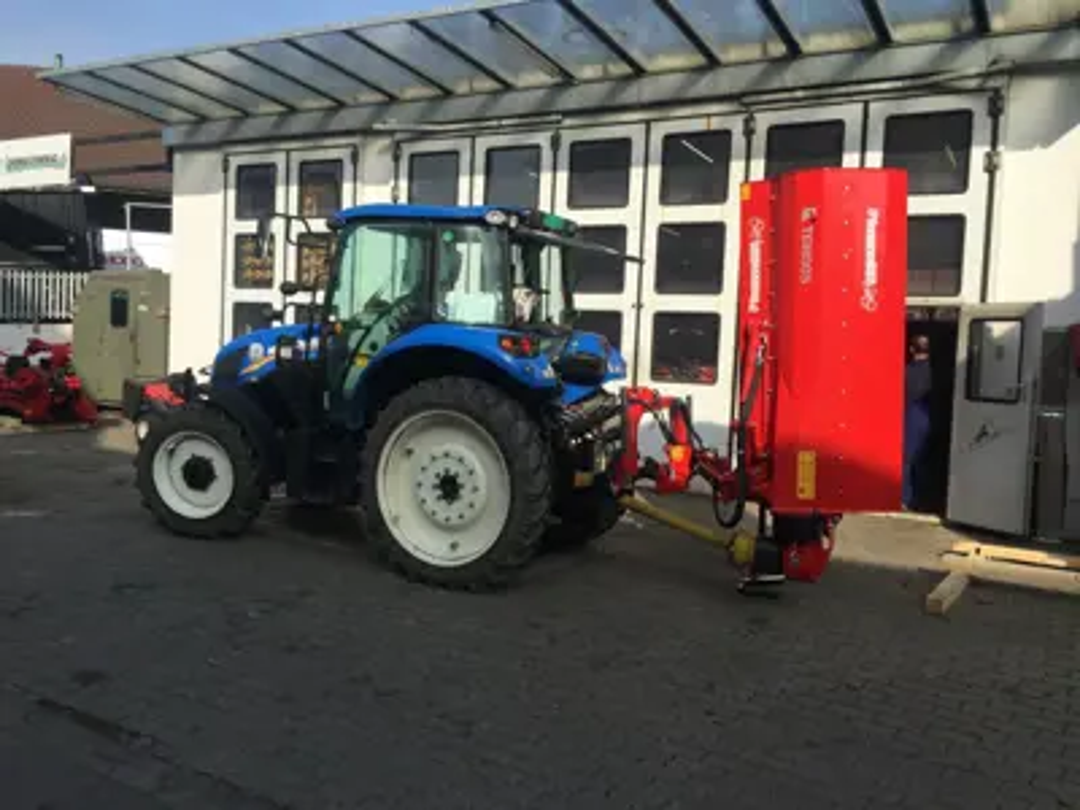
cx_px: 540
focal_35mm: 29
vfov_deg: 48.2
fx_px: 905
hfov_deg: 61.7
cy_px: 405
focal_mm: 4.15
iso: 32
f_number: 2.2
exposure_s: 1/1647
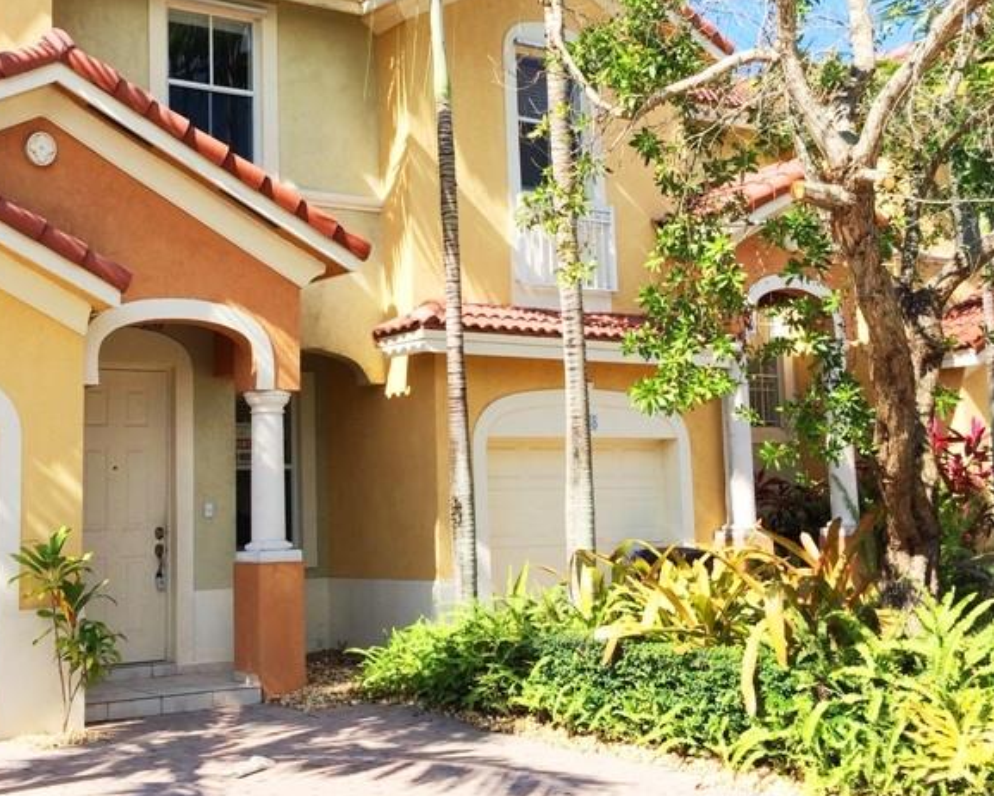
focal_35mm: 48
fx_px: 1413
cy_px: 315
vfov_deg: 31.4
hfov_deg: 38.6
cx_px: 407
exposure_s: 1/1642
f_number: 2.2
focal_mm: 4.15
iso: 32
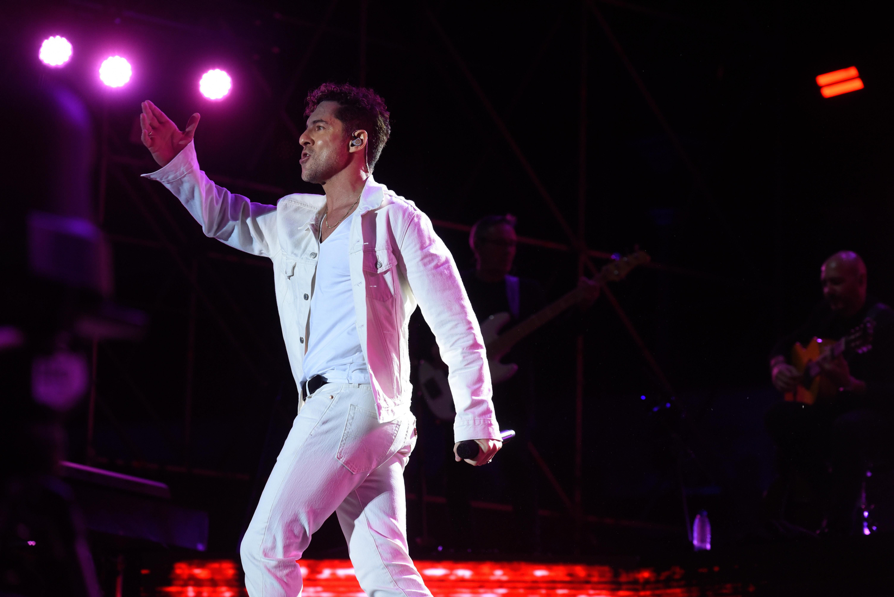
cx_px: 447
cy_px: 298
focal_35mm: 110
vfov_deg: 12.5
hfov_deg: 18.6
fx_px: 2733
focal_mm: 110
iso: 2000
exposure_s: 1/800
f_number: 4
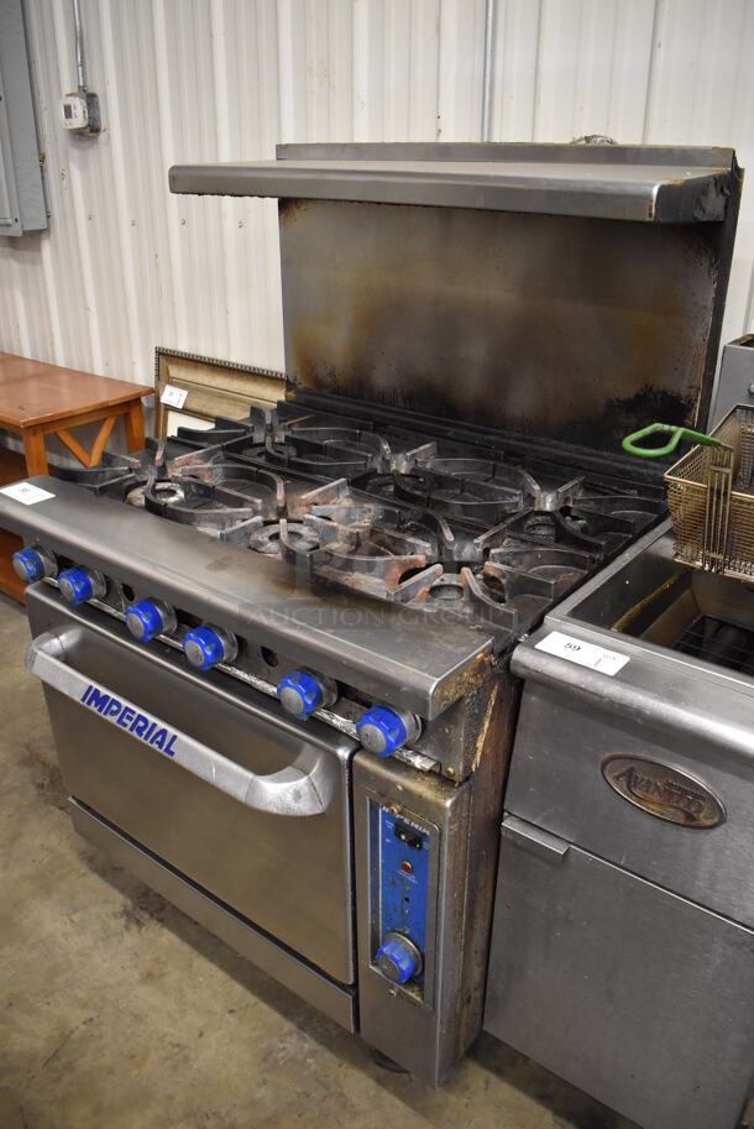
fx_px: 847
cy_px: 564
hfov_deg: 48.0
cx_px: 377
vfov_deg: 67.3
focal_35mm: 27
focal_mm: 18
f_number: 3.5
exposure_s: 1/125
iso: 2800
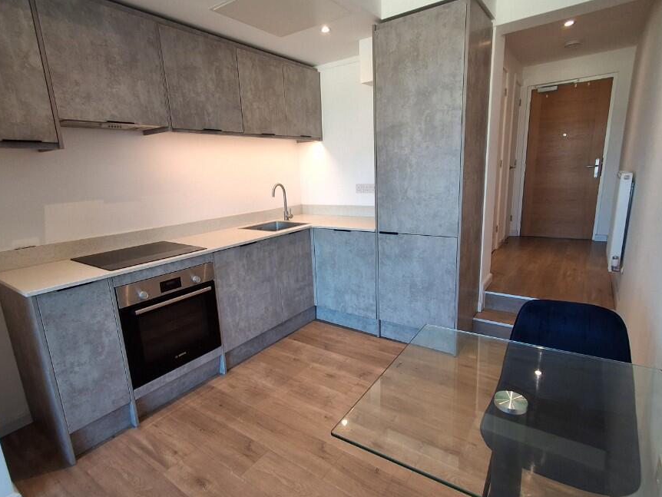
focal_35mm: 19
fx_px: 363
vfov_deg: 68.7
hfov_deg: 84.6
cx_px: 325
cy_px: 257
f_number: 2.2
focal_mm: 1.64
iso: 125
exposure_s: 1/50
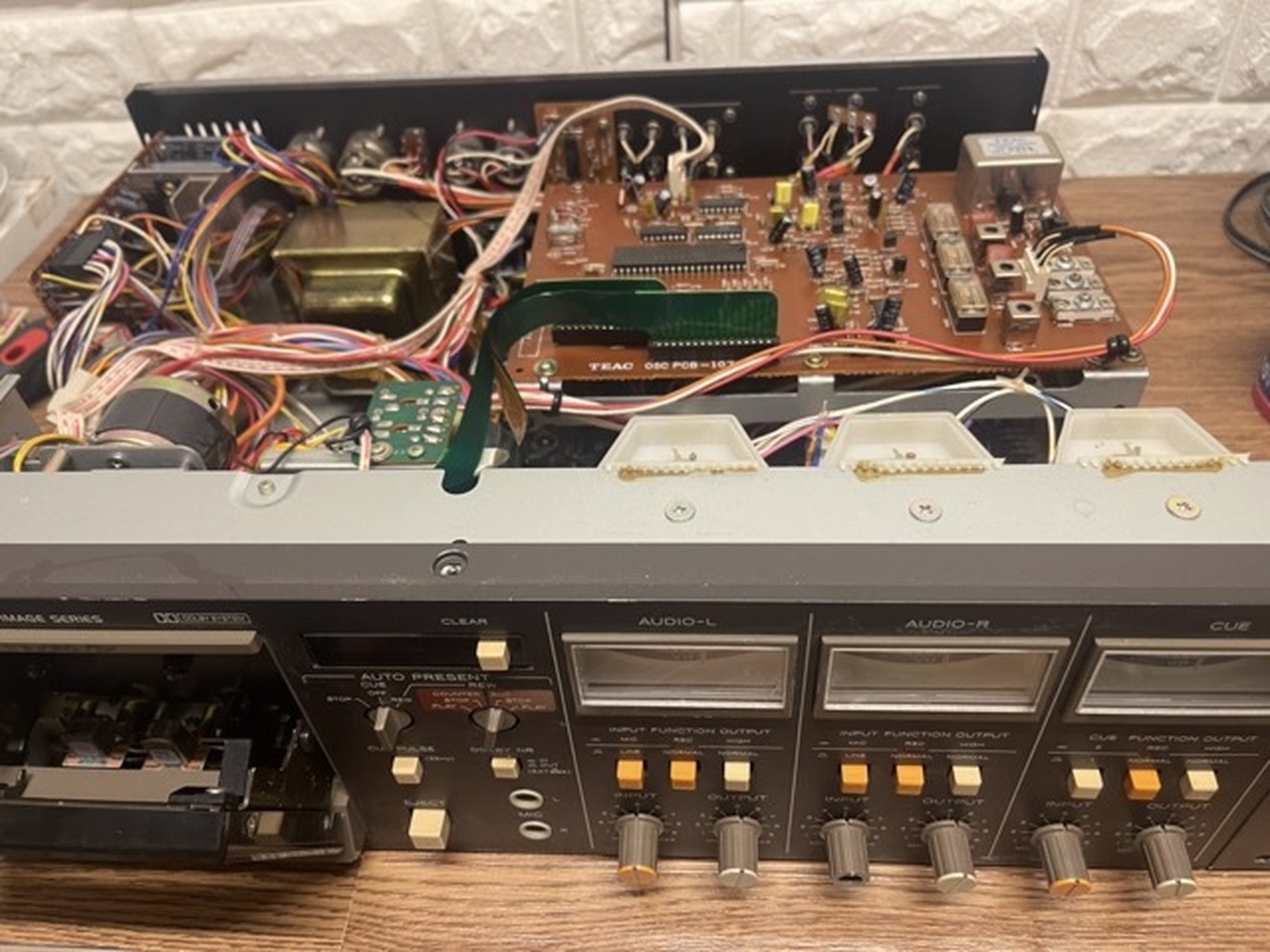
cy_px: 476
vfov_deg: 54.9
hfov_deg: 69.4
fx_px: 917
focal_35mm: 25
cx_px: 635
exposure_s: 1/50
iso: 200
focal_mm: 5.1
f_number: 1.6
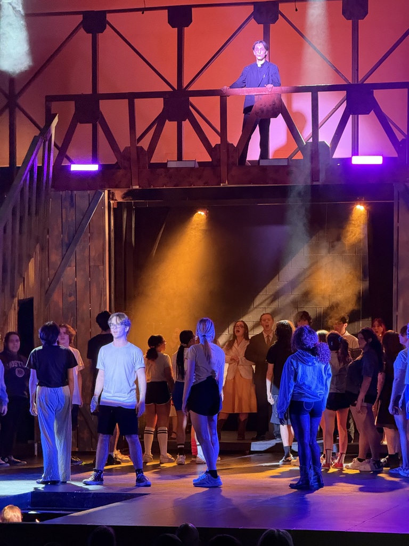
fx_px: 1890
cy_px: 273
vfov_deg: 16.4
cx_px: 204
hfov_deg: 12.3
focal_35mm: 120
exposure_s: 1/40
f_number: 2.8
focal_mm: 15.66
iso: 1250
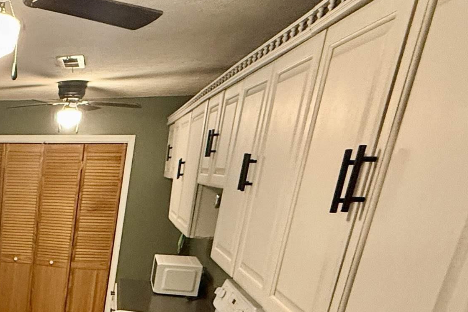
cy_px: 335
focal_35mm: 40
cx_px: -92
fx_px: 520
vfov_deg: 30.3
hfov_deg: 37.1
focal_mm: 2.22
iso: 400
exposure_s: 1/60
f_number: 2.2
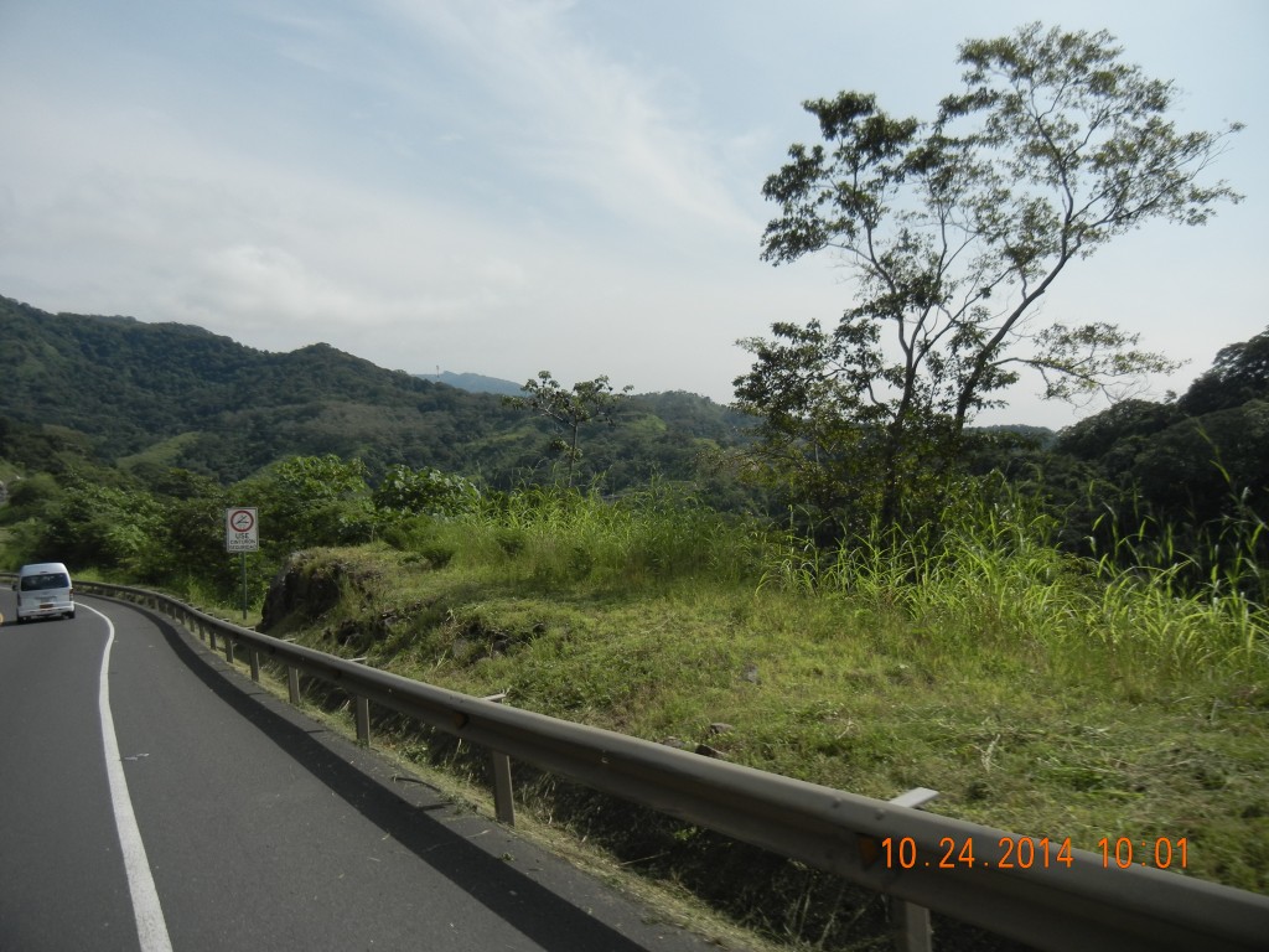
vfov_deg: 46.8
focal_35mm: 30
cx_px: 634
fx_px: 1100
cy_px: 476
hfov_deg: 60.0
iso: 160
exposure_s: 1/602
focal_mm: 5.4
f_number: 7
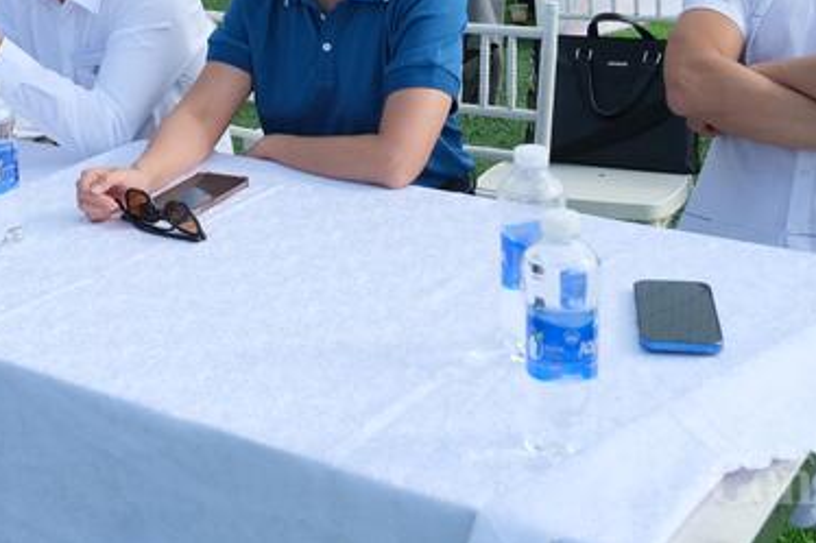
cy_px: -34
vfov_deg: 21.0
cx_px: 196
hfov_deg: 31.8
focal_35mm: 62
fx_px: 1405
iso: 320
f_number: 4
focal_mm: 19.2
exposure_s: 1/1300
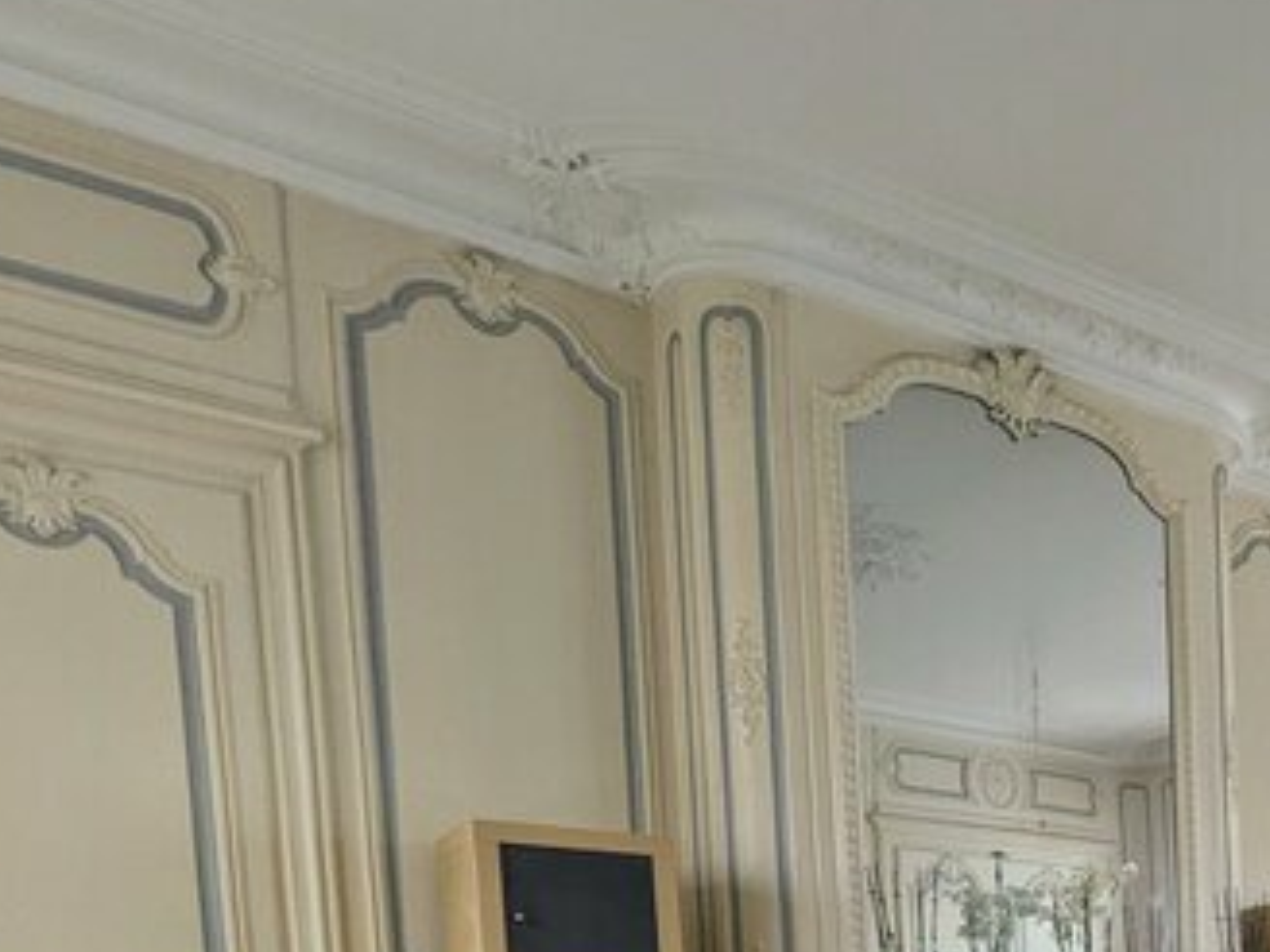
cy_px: 1211
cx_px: 1425
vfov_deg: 29.1
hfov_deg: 37.6
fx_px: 1504
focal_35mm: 41
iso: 45
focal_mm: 1.83
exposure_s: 1/135
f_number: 2.2
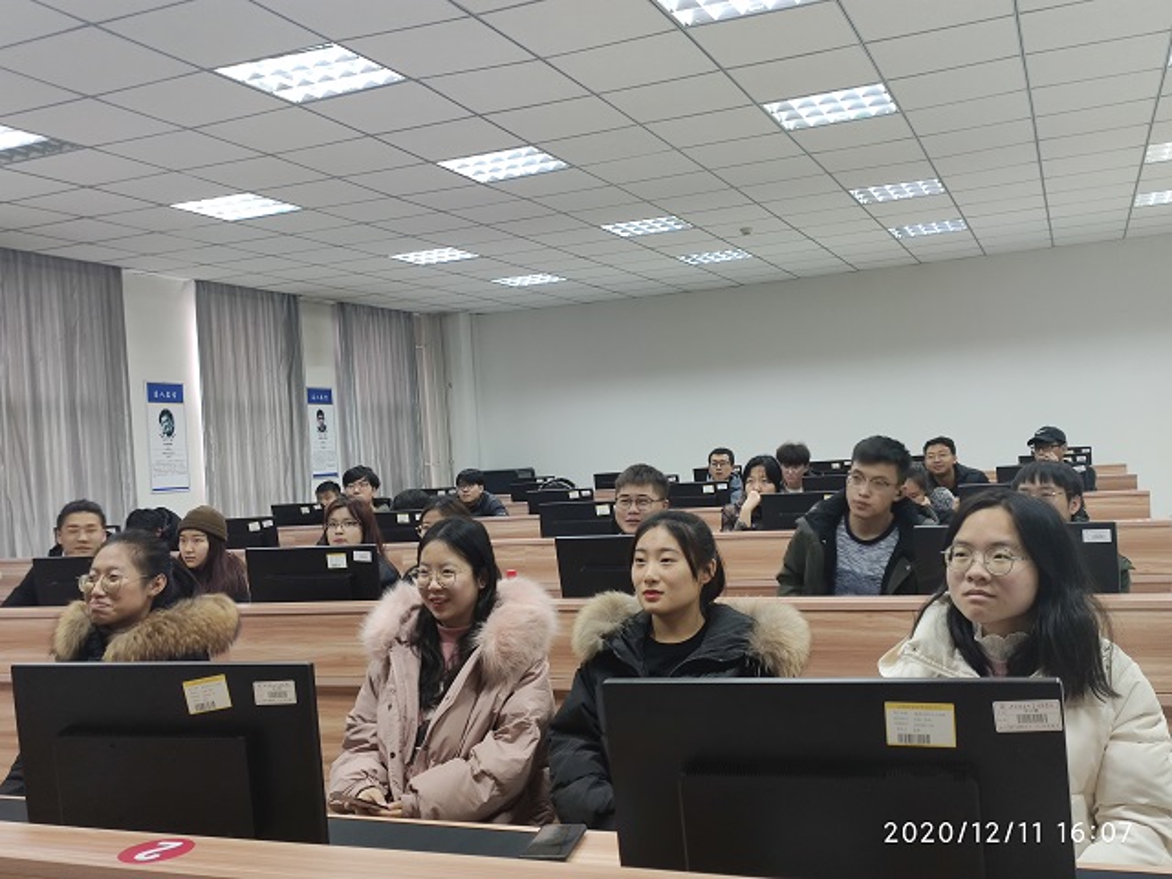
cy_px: 440
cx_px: 586
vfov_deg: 40.7
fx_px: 1185
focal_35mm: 35
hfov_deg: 52.6
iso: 749
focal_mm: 4.77
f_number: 1.75
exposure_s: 1/33
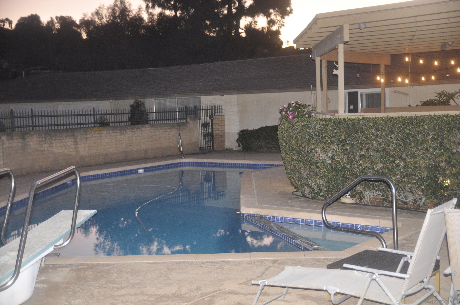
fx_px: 613
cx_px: 230
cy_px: 152
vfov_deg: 28.0
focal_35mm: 48
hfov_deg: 41.2
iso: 800
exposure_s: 1/60
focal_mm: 32
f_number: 2.8
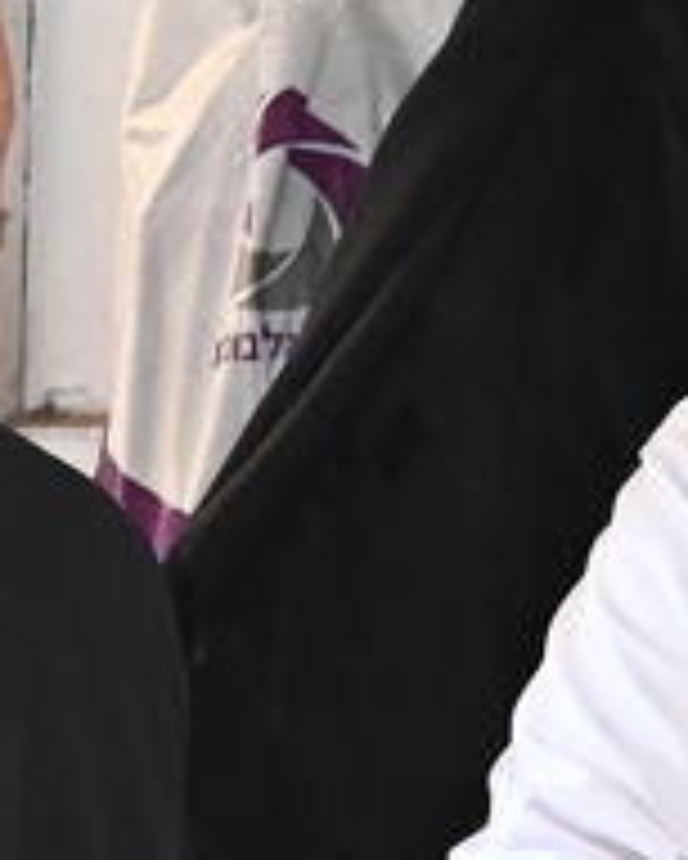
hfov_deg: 4.5
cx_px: 1255
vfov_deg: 5.6
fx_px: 8723
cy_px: 1004
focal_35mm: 343
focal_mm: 50
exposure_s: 1/200
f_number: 4.5
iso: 1600
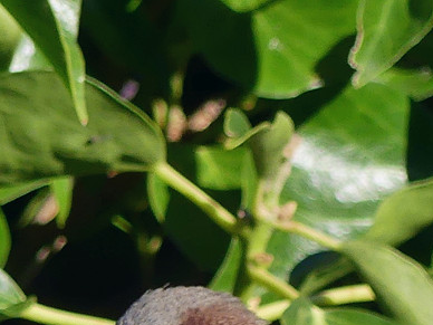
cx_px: 220
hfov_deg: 0.6
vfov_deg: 0.5
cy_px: 438
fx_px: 41329
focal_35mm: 3304
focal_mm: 108
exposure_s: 1/500
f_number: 4
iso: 100
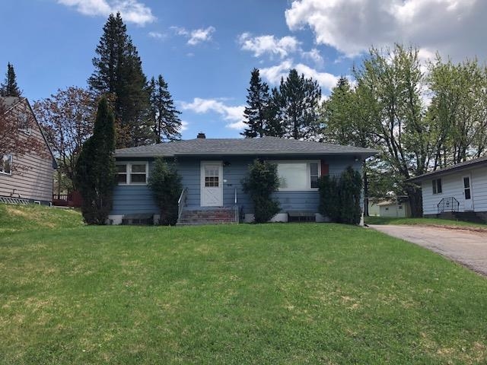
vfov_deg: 49.7
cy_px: 182
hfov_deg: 63.4
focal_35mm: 28
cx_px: 244
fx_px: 394
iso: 20
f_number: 1.8
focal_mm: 3.99
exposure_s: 1/1600
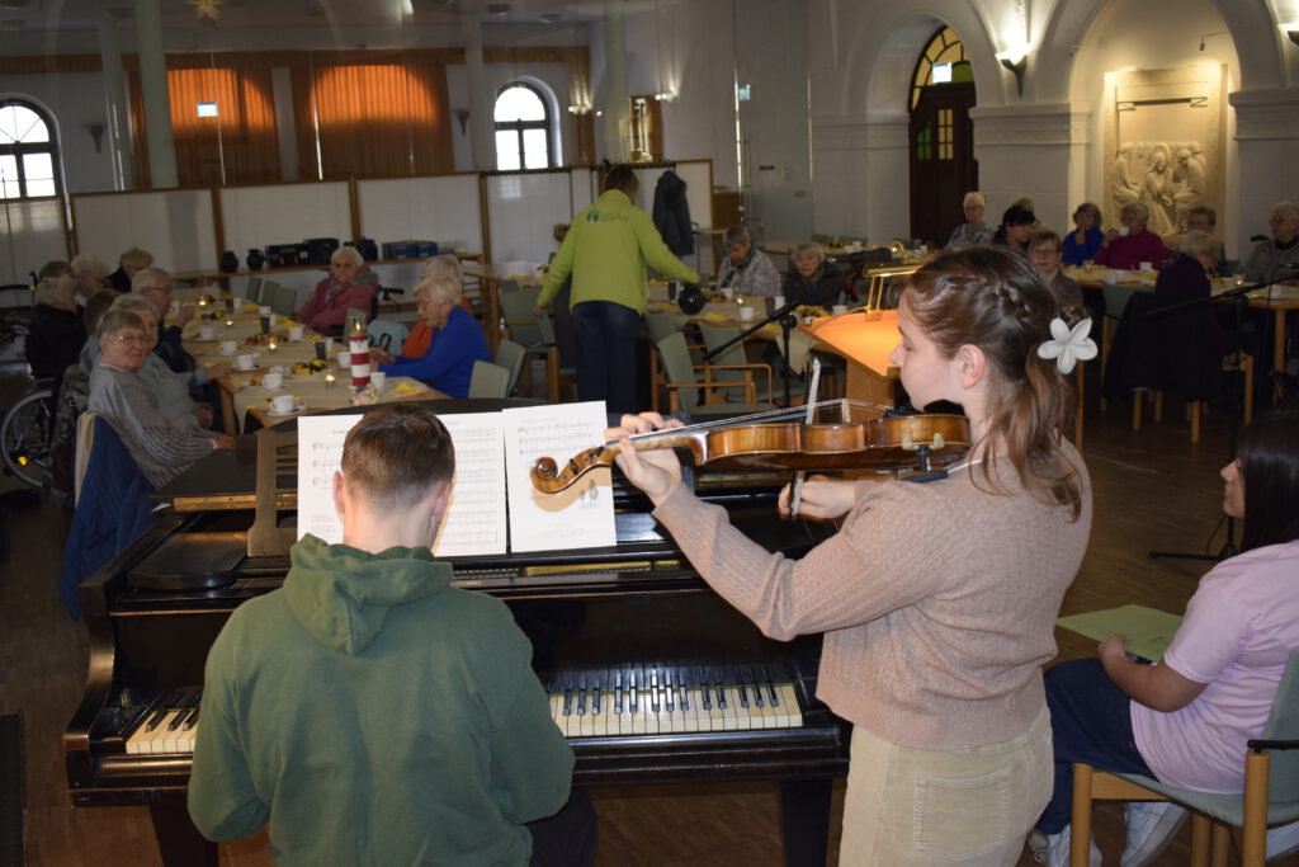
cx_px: 650
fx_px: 1353
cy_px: 434
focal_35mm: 38
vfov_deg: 35.5
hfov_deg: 51.3
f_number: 4
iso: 1400
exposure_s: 1/60
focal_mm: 25
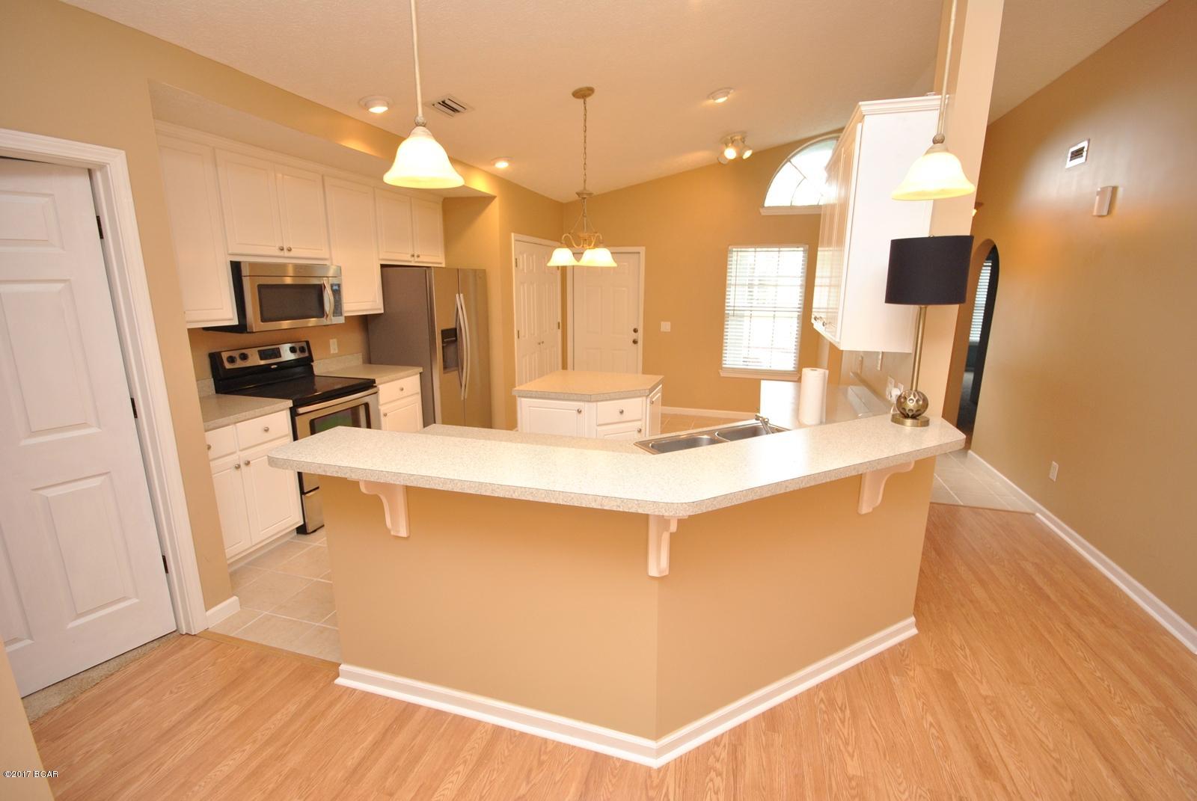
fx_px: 499
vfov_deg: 77.5
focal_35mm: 15
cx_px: 598
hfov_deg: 100.3
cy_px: 400
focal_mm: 10
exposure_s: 1/10
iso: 400
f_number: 8
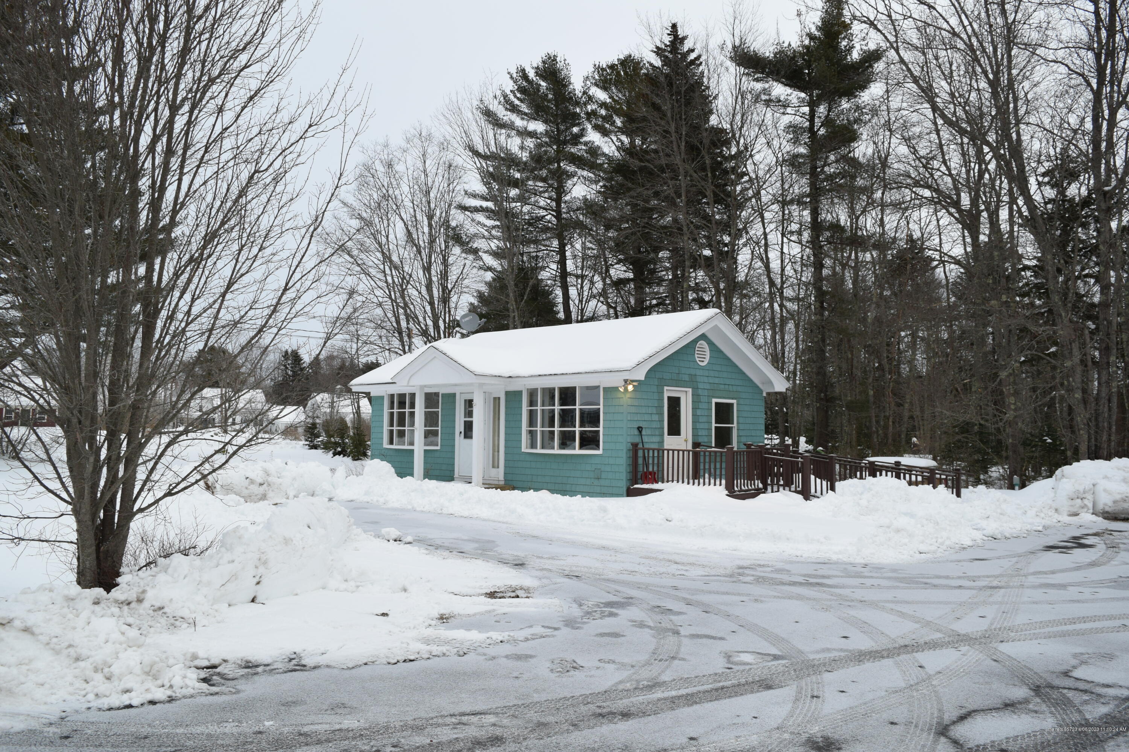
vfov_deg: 47.9
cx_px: 564
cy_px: 376
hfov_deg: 67.4
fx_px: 847
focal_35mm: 27
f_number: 6.3
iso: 400
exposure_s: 1/160
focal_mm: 18
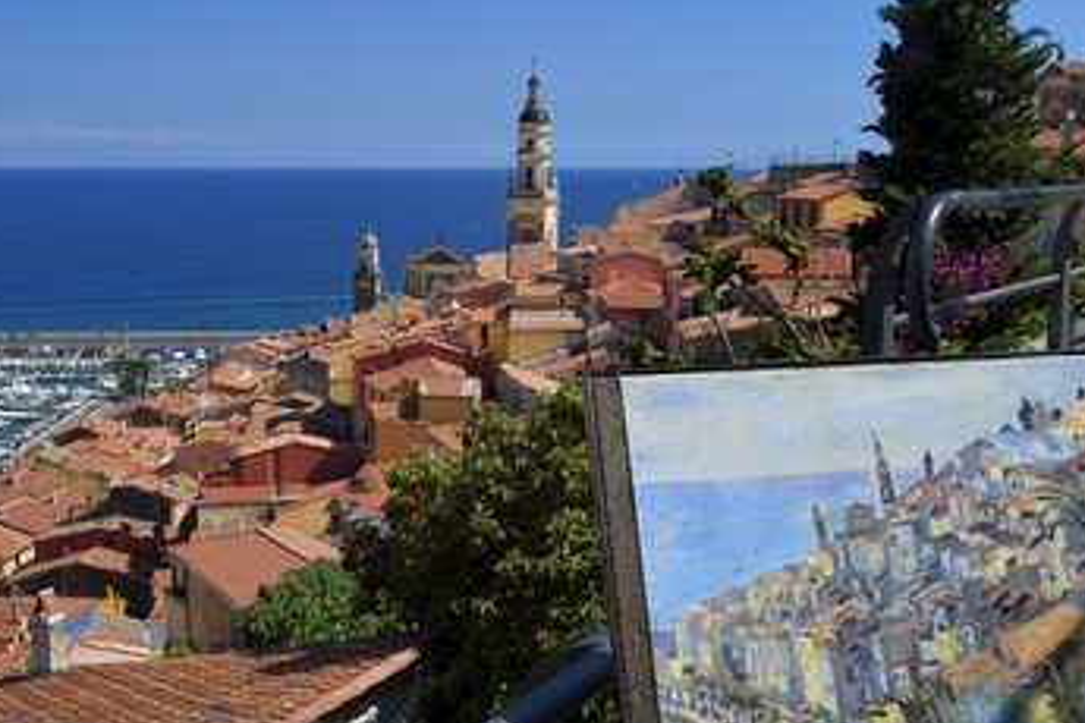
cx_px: 588
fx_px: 1175
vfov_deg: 34.2
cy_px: 409
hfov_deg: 49.5
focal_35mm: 39
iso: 200
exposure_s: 1/100
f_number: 22
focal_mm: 32
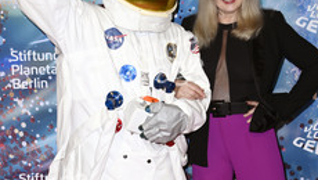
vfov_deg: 15.1
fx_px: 675
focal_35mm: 80
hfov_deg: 26.5
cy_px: 137
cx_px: 173
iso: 640
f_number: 5.6
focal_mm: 44
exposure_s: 1/160
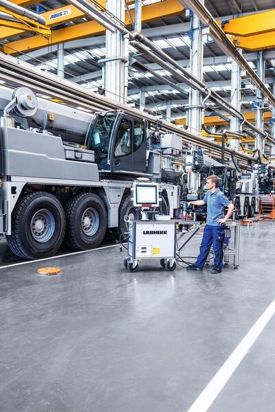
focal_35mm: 32
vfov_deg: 58.7
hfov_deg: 41.1
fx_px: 367
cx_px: 138
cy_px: 206
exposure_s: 1/25
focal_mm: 32
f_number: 6.3
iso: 800
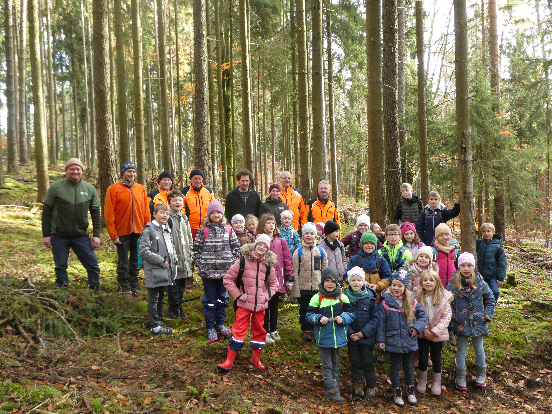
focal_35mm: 31
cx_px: 276
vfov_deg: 45.4
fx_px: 494
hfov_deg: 58.4
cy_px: 207
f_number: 3.5
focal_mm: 5.4
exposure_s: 1/60
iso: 200
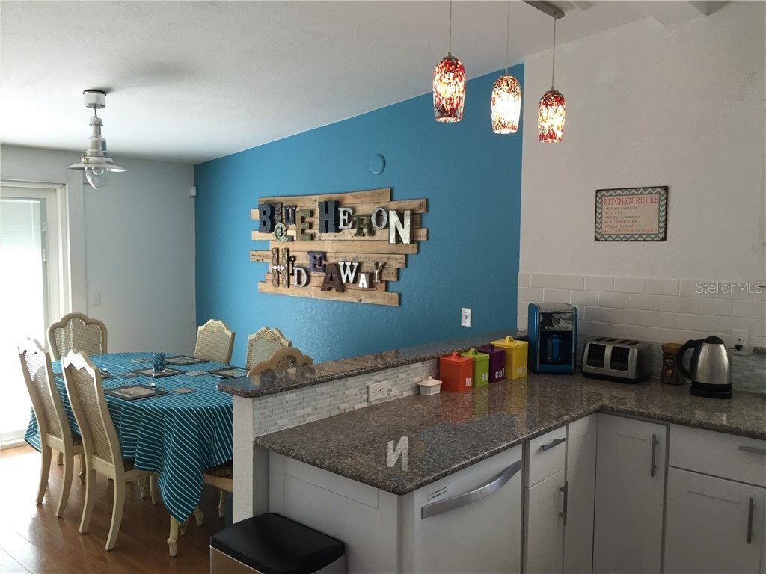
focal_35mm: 29
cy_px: 287
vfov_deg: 48.2
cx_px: 383
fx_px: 642
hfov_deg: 61.7
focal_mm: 4.15
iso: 40
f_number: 2.2
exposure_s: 1/30
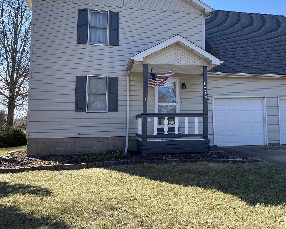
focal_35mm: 35
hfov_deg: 50.7
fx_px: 296
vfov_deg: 42.1
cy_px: 95
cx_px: 187
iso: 32
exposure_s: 1/1206
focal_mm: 4.25
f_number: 1.8
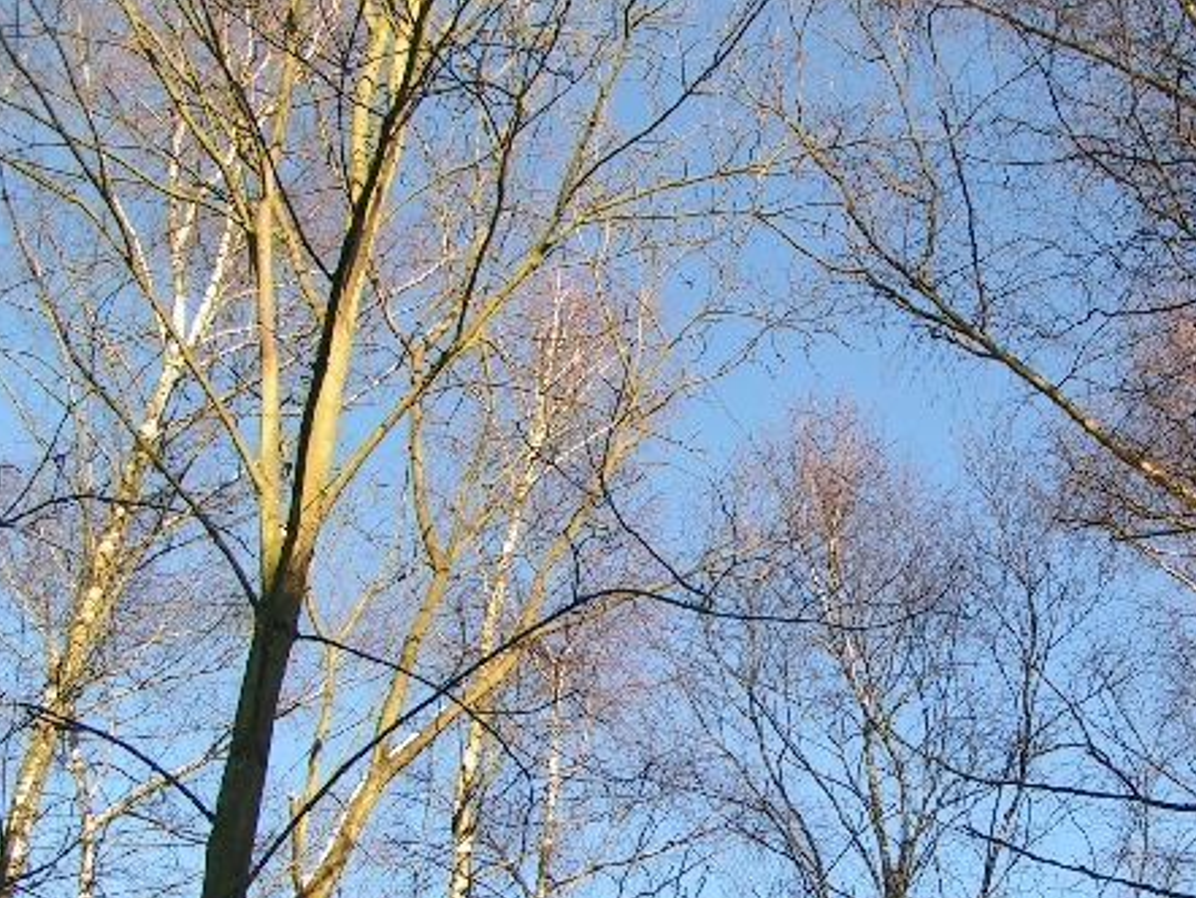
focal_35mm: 55
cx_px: 855
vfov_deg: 26.4
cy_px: 636
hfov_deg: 34.4
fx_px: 1901
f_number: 5.6
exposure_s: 1/125
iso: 50
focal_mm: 5.8
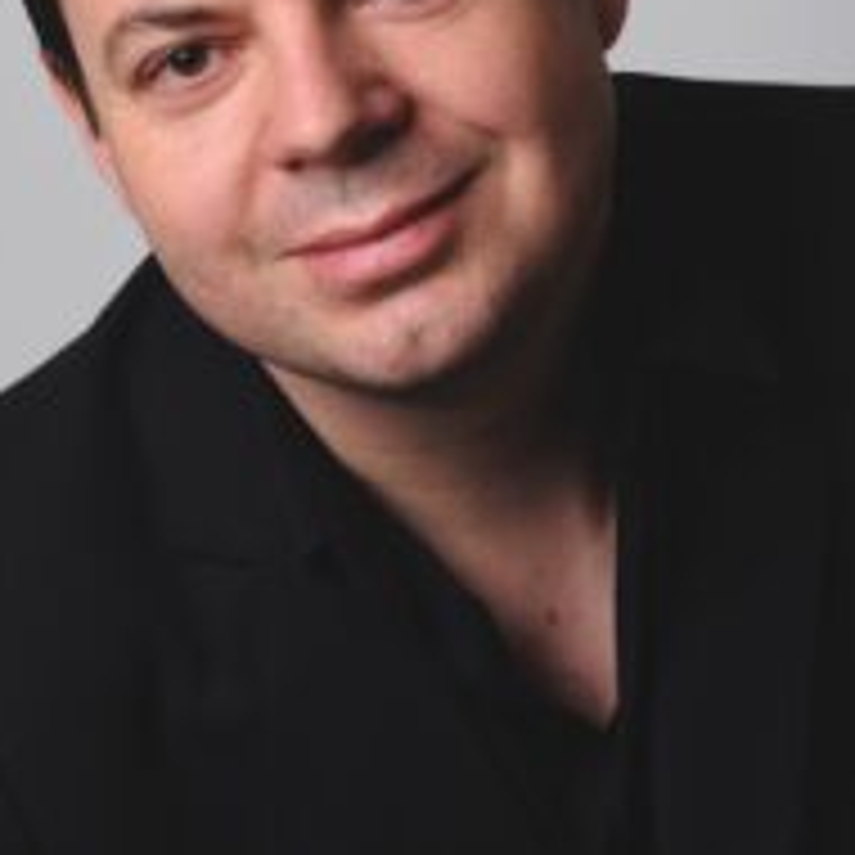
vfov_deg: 10.0
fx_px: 4862
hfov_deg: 10.0
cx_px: 400
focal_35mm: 174
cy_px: 250
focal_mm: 50
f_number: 6.3
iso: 200
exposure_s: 1/100
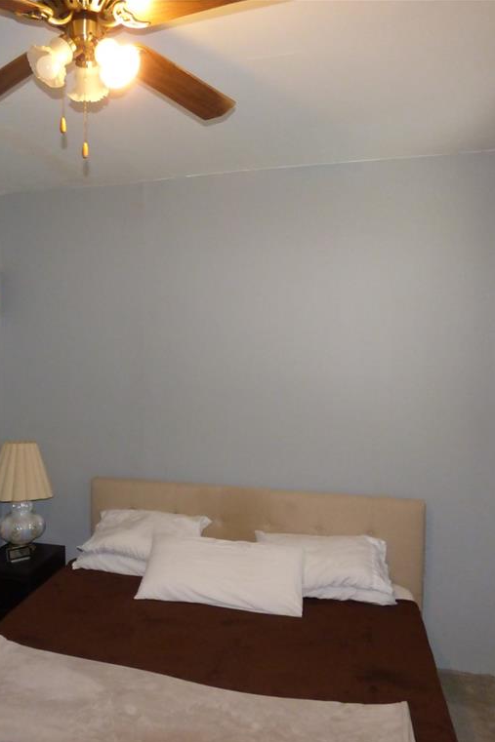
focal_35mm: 28
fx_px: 578
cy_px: 373
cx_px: 161
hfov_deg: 45.6
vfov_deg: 65.5
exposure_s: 1/60
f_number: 2.8
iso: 640
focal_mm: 3.58
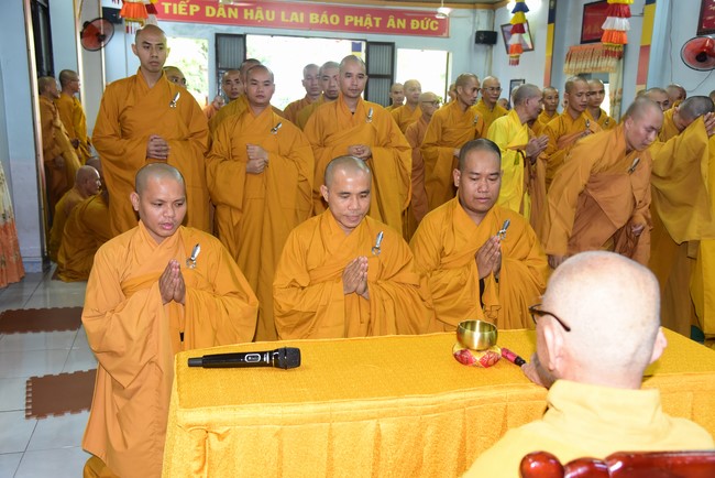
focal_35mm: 35
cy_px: 239
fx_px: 695
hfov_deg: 54.4
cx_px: 358
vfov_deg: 37.9
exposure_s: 1/40
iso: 1600
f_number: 5.6
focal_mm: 35
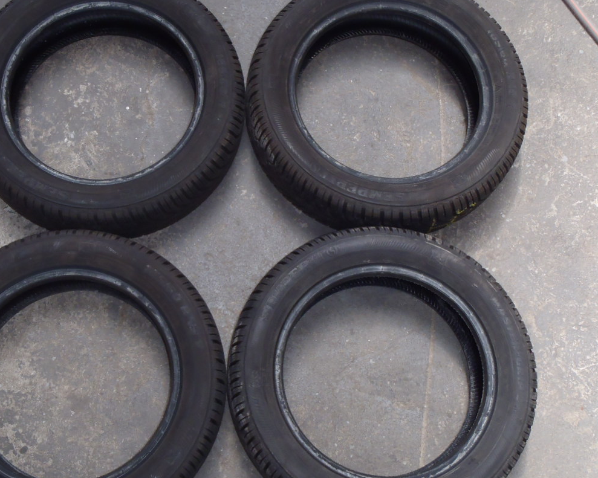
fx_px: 849
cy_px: 257
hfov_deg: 38.6
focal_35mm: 48
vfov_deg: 31.4
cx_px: 235
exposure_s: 1/40
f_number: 4.6
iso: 160
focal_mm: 6.83
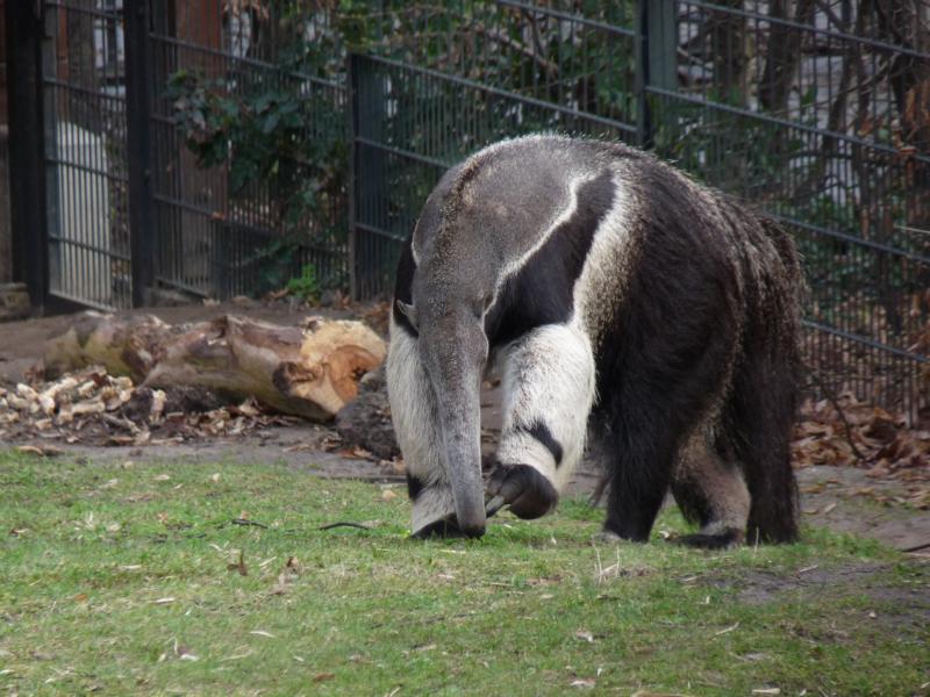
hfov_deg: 4.1
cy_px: 348
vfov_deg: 3.1
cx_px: 465
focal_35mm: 486
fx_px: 13057
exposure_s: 1/250
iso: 200
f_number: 4.4
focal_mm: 86.4
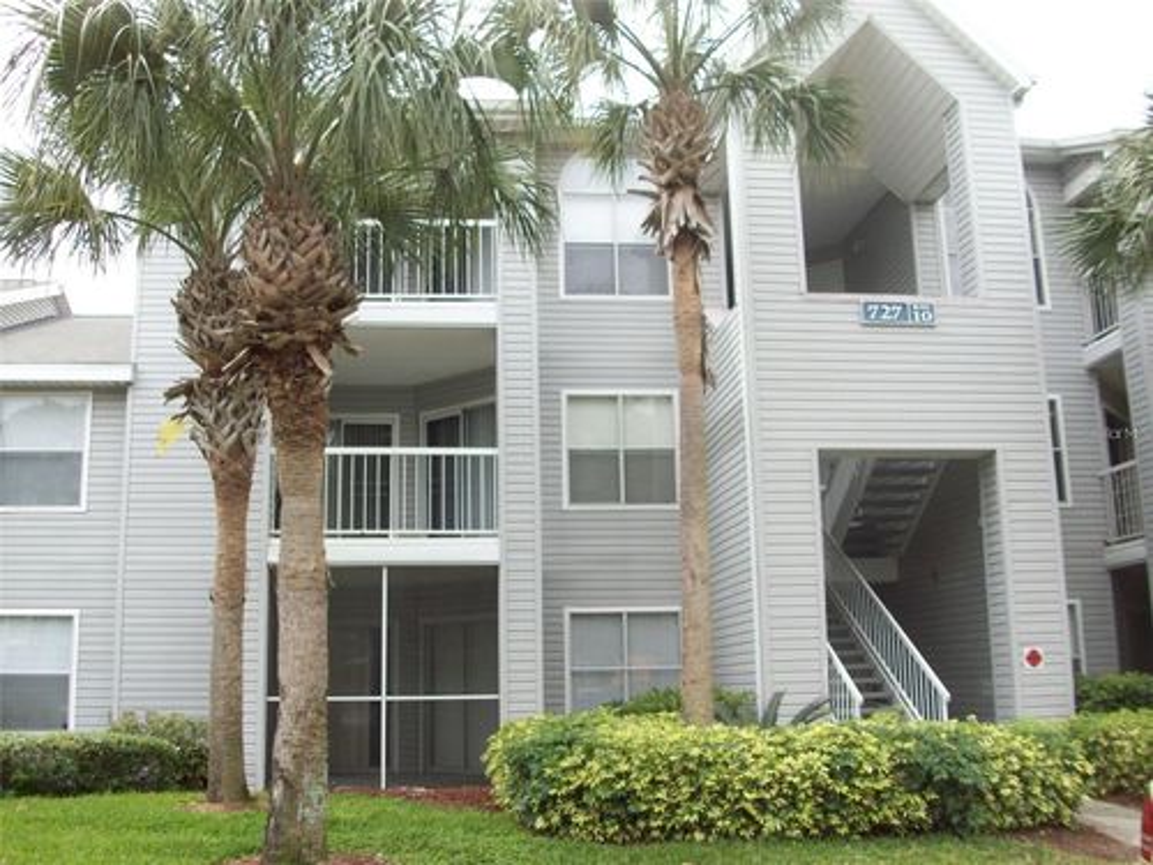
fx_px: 1132
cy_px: 432
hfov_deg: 54.0
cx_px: 576
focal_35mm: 34
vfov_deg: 41.8
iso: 64
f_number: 2.8
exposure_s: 1/317
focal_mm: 5.7
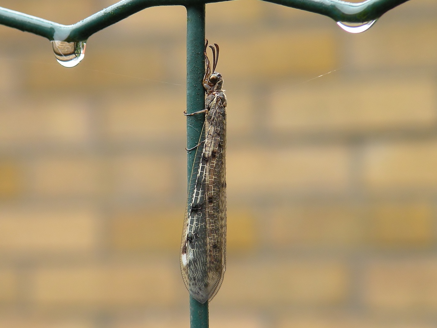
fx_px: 1388
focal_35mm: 110
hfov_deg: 17.9
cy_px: 164
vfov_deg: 13.5
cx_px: 218
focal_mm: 19.4
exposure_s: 1/59.8
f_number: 4
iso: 94
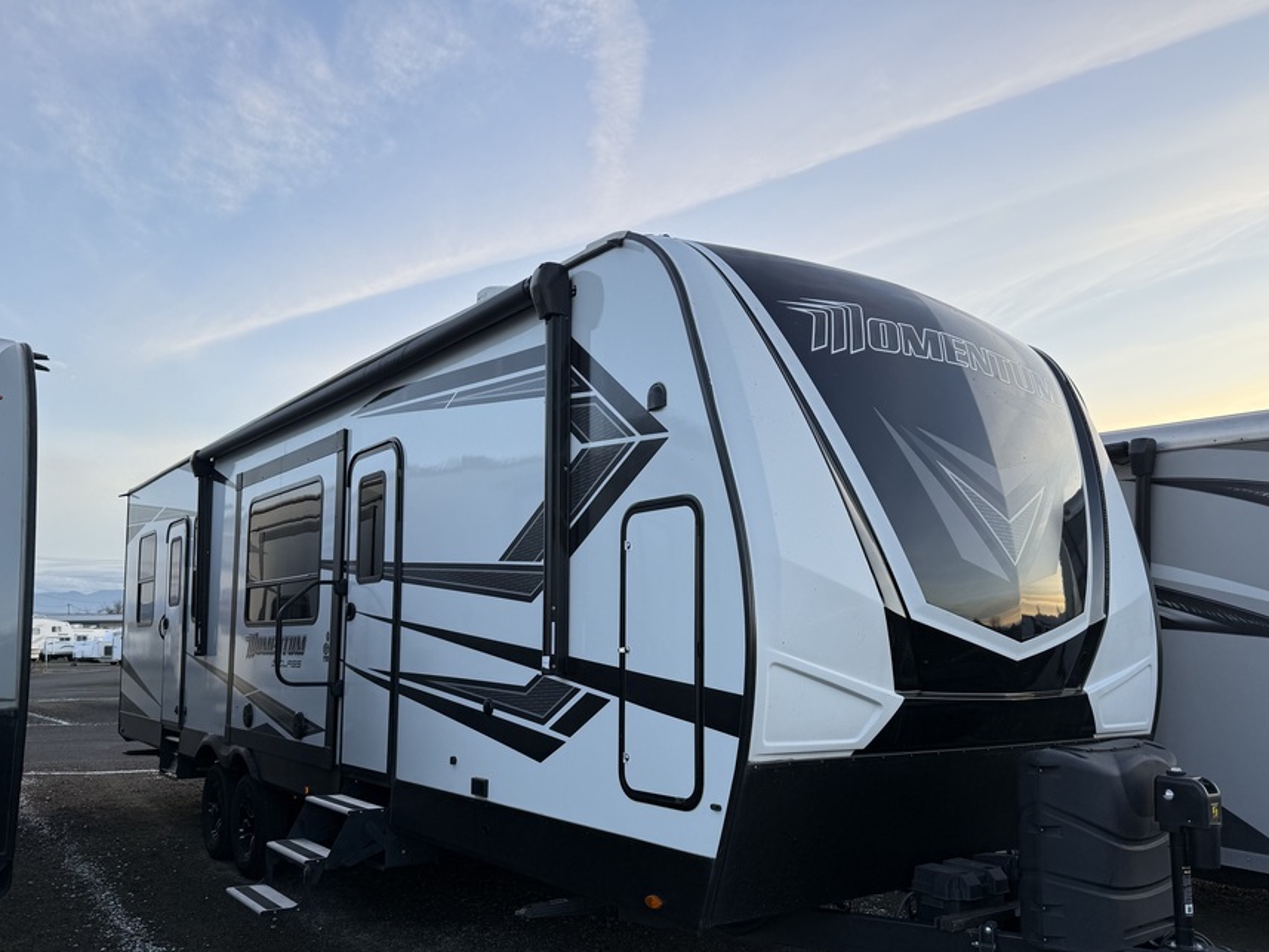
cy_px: 554
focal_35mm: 28
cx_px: 647
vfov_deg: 49.6
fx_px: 1027
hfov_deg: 63.4
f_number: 1.78
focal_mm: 6.76
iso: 64
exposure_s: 1/226
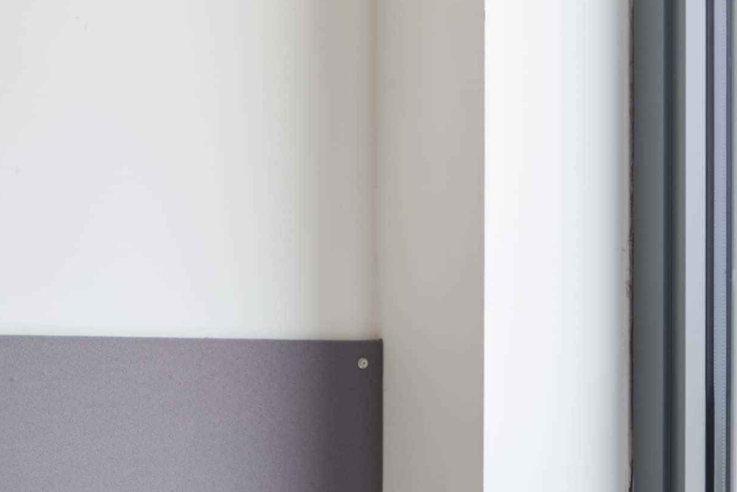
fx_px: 3194
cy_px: 434
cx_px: -272
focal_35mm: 156
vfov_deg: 8.8
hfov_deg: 12.7
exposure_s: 1/50
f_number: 10
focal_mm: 24
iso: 50
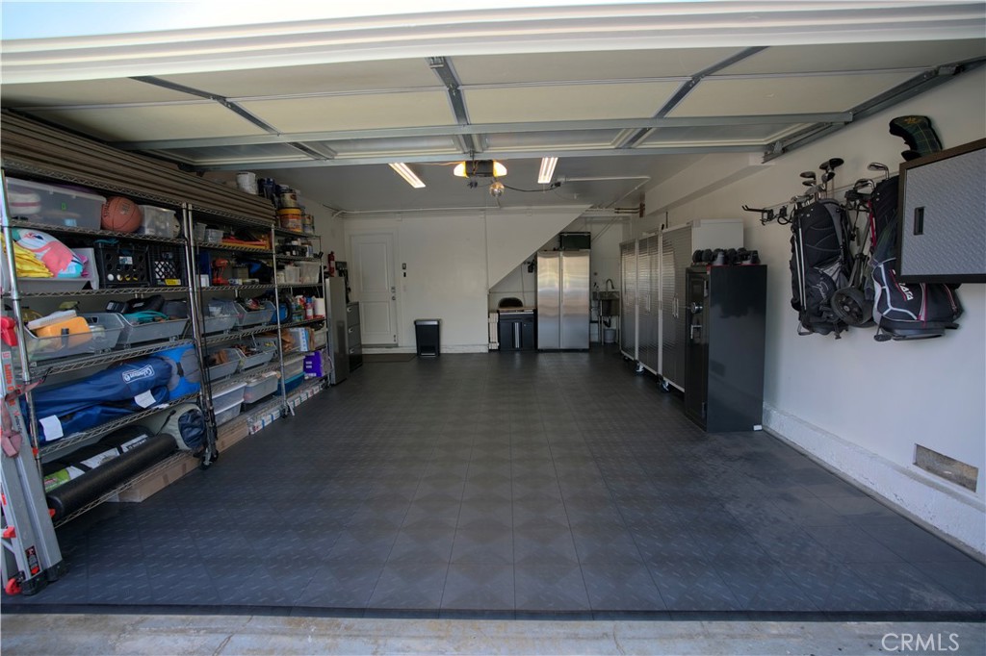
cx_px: 493
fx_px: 438
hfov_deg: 96.8
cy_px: 328
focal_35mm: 16
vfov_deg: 73.7
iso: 500
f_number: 4
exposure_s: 1/160
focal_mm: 16
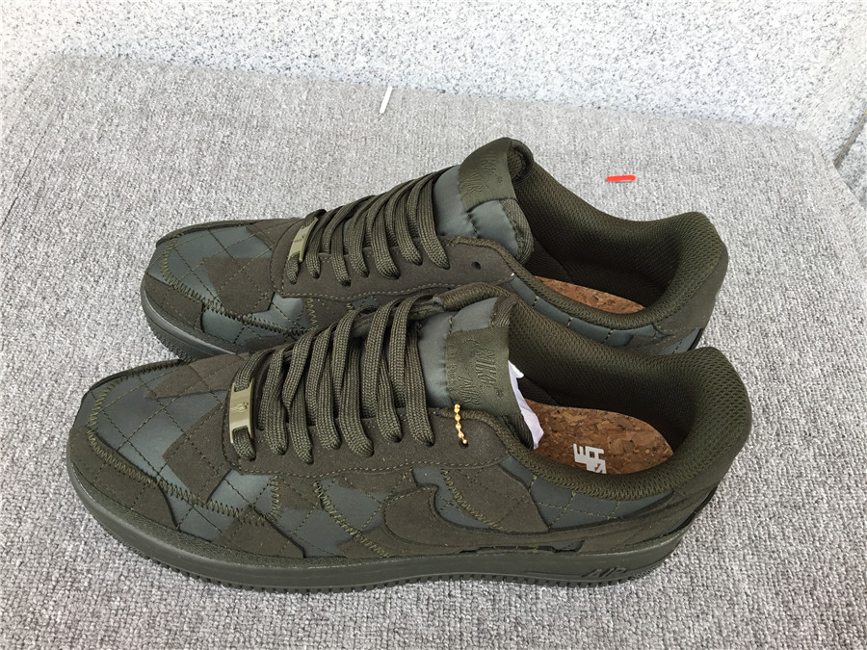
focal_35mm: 31
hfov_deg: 58.4
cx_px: 434
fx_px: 776
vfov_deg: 45.4
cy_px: 325
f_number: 2.4
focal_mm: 3.3
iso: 25
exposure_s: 1/100
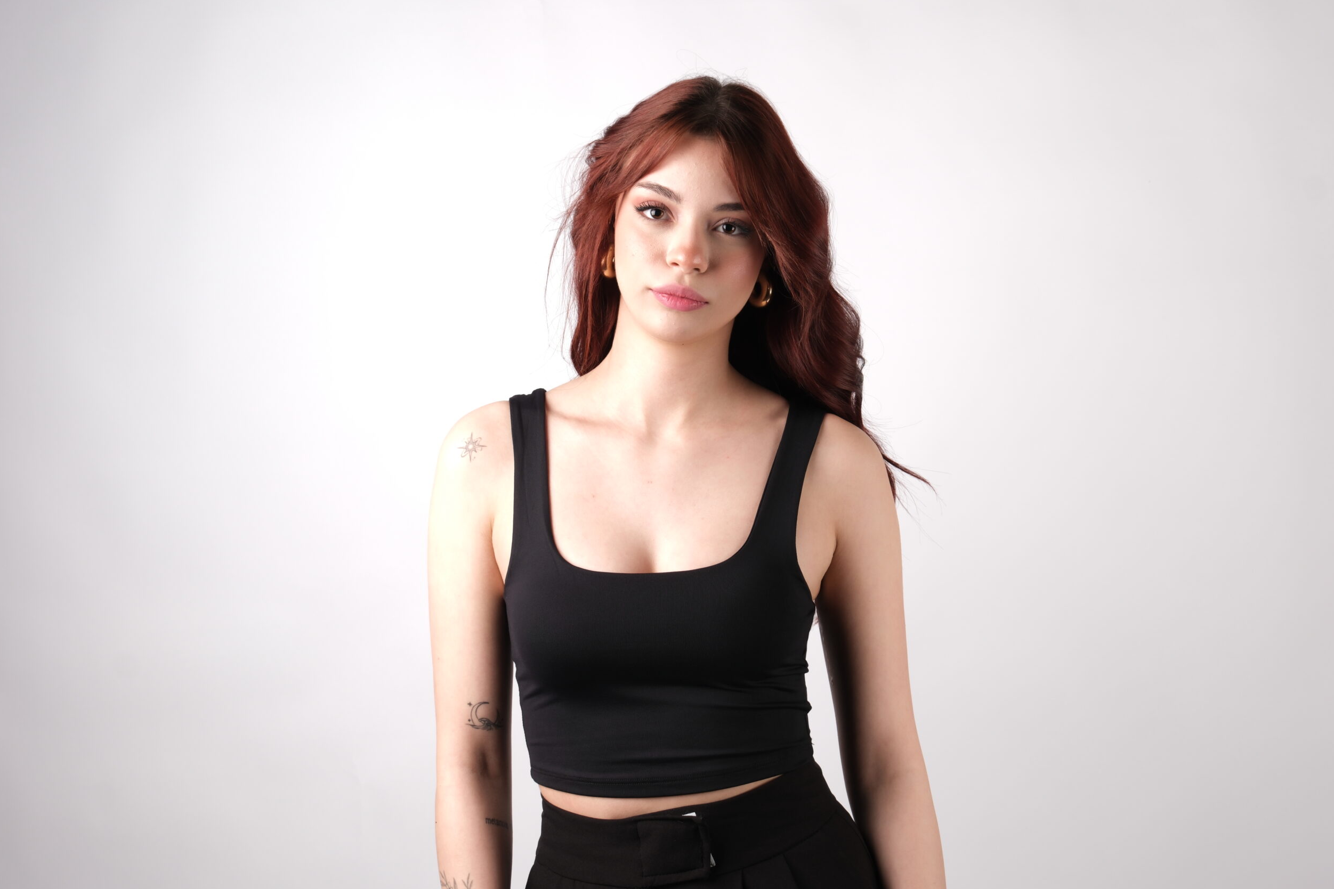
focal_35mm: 45
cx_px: 667
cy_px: 452
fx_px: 1667
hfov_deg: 43.6
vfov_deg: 29.9
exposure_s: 1/125
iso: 100
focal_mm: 29.2
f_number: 8
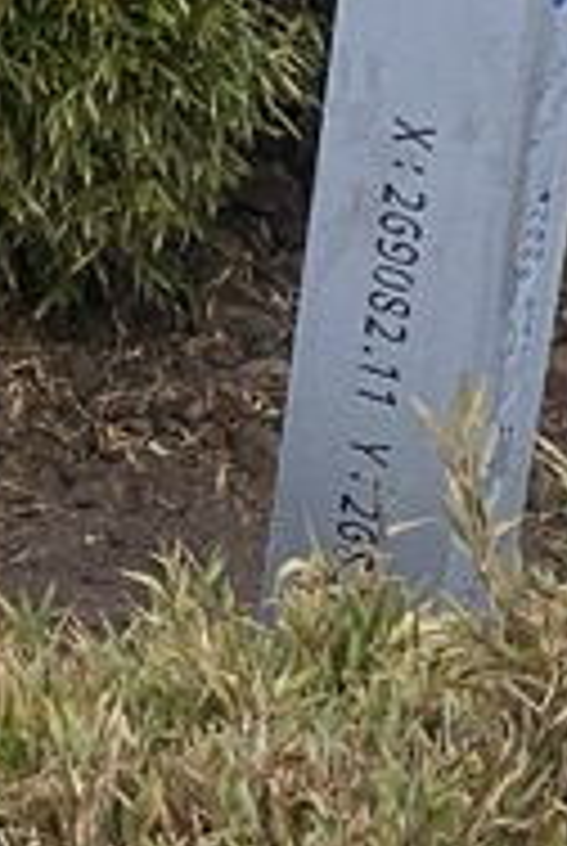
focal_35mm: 147
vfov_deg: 13.1
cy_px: -436
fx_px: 3460
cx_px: -932
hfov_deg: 8.3
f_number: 1.8
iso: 160
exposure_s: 1/60
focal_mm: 4.25
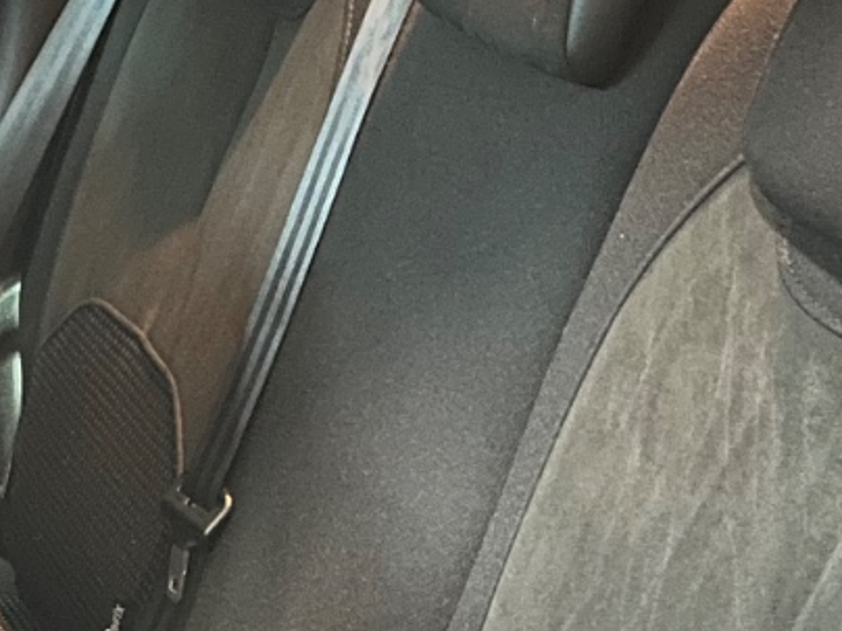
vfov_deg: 14.0
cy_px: 712
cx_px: -156
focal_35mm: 103
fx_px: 2505
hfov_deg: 18.2
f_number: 1.6
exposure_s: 1/9
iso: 800
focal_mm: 5.1
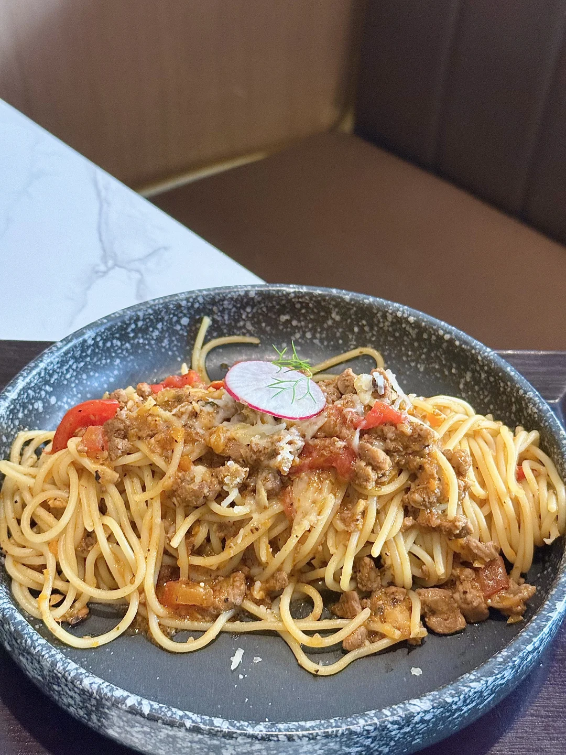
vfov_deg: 39.7
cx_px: 283
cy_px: 378
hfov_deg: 30.3
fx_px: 1046
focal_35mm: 48
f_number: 1.78
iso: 320
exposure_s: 1/40
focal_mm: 6.76
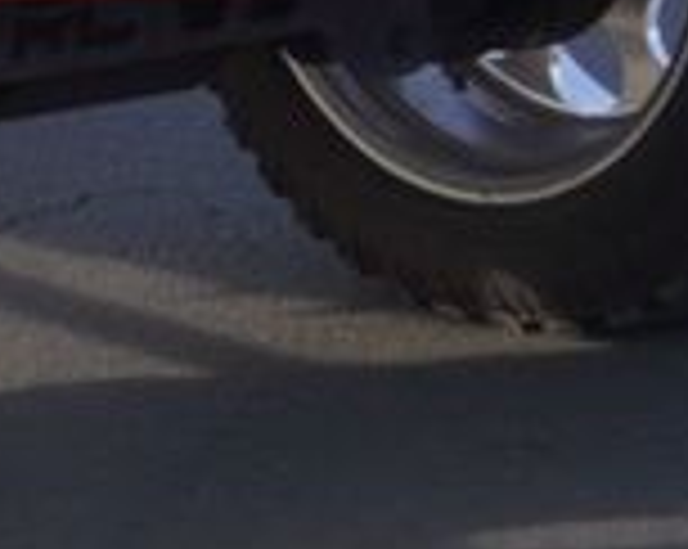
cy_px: -639
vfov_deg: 5.1
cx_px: -935
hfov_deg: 6.3
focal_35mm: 293
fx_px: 5962
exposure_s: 1/200
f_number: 5
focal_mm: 31
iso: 100
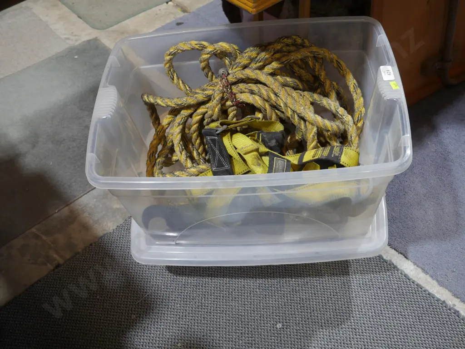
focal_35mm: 38
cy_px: 174
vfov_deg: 37.8
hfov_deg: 49.0
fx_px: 511
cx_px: 232
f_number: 4.1
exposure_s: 1/60
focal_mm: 19
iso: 500
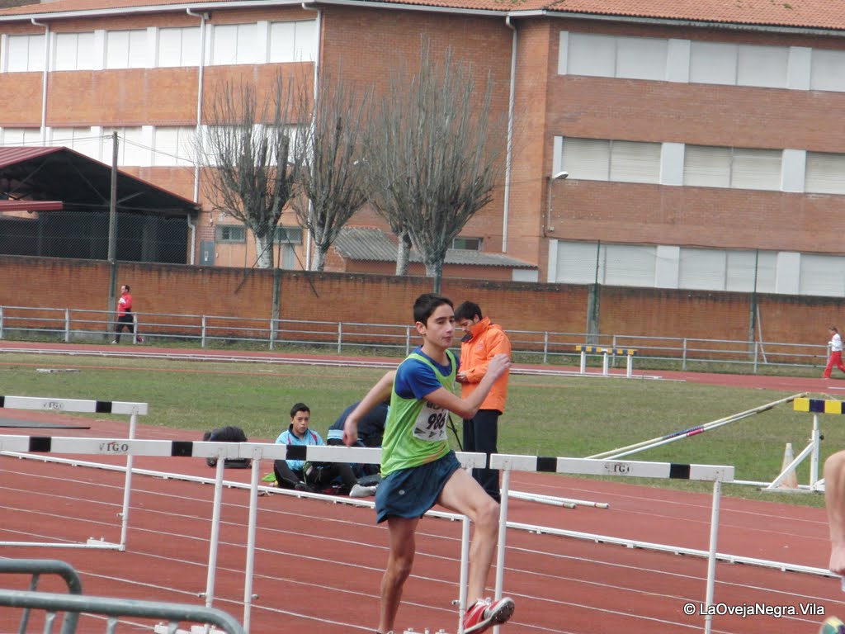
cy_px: 317
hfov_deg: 9.2
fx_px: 5224
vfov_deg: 6.9
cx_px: 422
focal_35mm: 214
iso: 200
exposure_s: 1/320
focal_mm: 37.9
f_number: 4.4
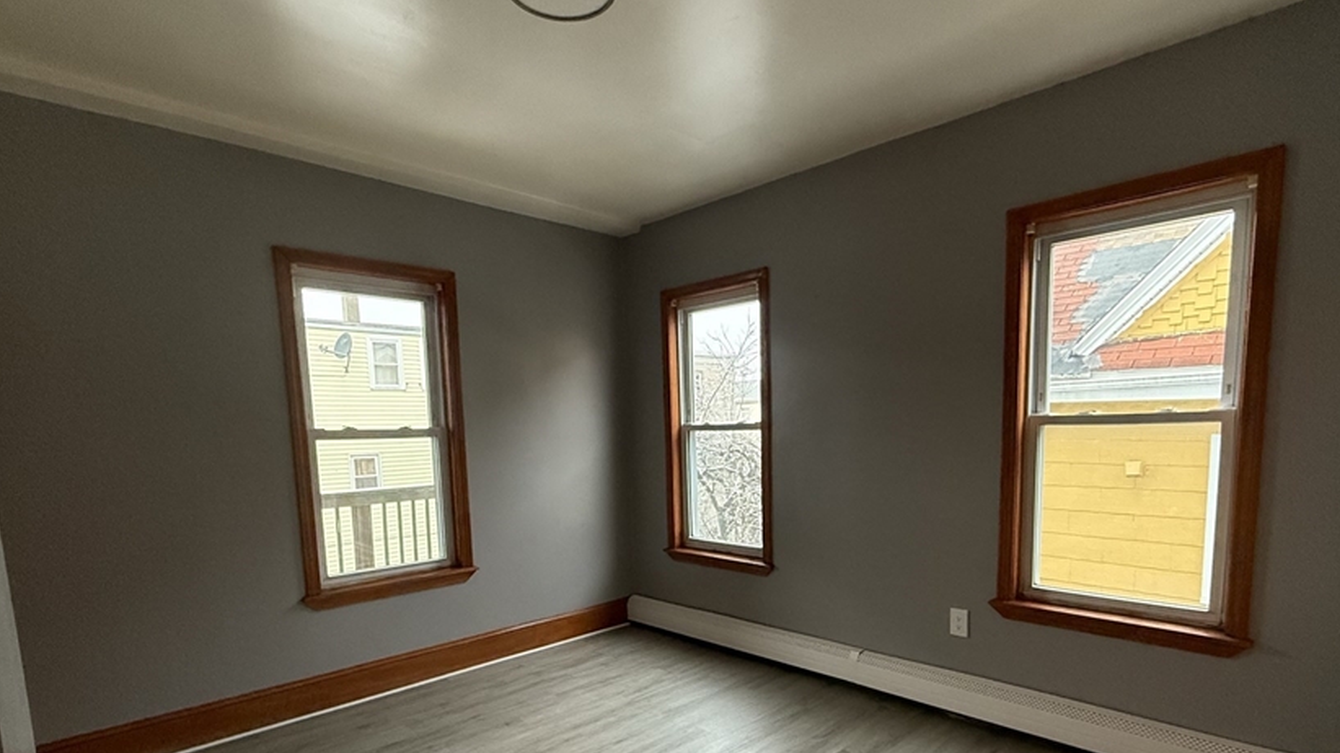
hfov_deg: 89.5
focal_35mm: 19
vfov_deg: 56.9
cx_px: 706
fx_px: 675
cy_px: 507
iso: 500
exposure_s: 1/120
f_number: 2.2
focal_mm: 2.22
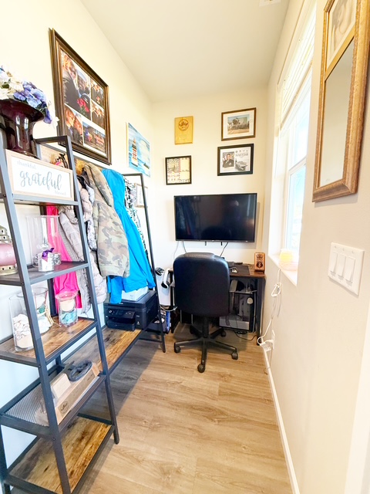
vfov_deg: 102.1
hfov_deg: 85.7
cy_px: 247
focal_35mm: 14
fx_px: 200
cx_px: 185
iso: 320
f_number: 2.2
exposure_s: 1/60
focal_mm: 2.22
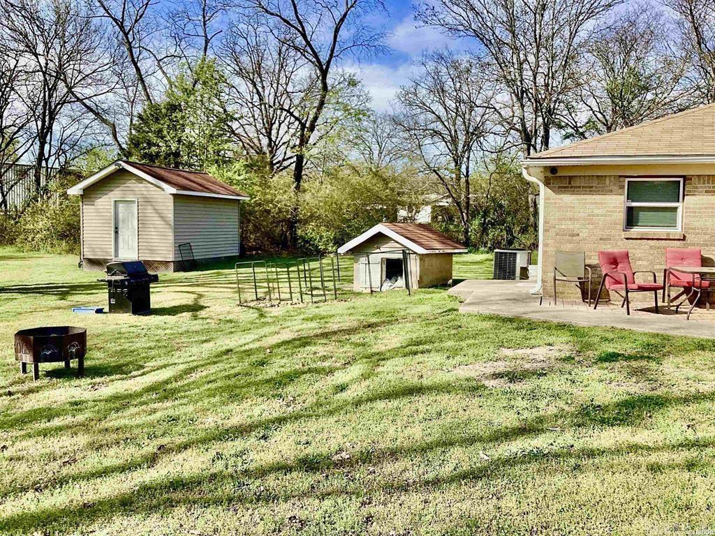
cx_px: 358
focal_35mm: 31
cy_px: 268
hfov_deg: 58.4
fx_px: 640
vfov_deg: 45.4
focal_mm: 3.3
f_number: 2.4
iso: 25
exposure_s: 1/840
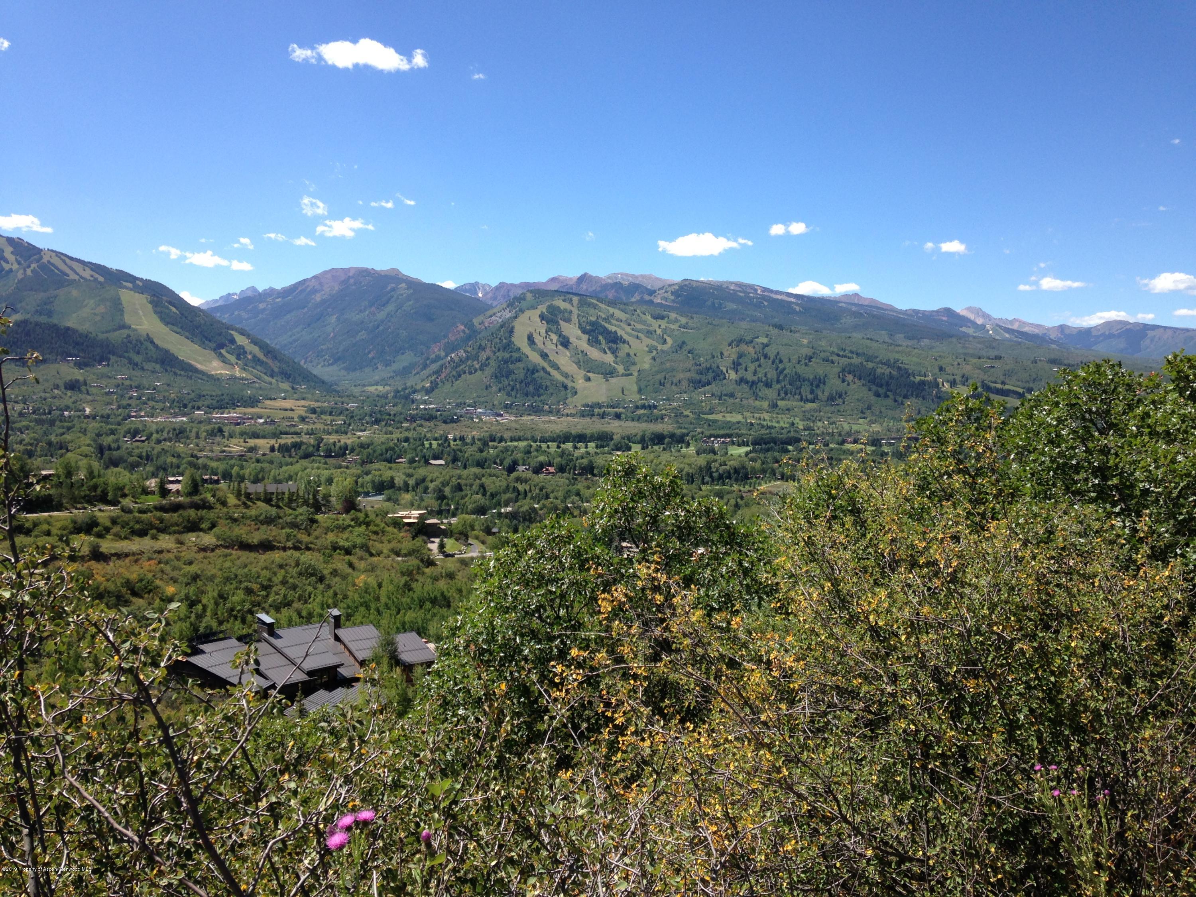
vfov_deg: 42.9
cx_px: 598
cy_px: 448
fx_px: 1140
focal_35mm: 33
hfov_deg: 55.4
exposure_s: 1/985
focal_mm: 4.12
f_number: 2.4
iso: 50
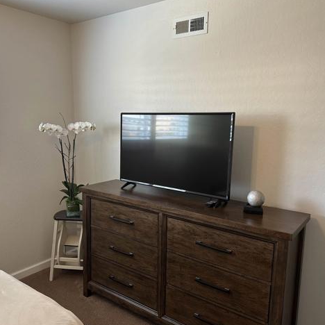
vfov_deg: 55.6
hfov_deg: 55.6
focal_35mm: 29
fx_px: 308
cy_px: 163
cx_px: 151
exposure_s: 1/60
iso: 200
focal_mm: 6.86
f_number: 1.78
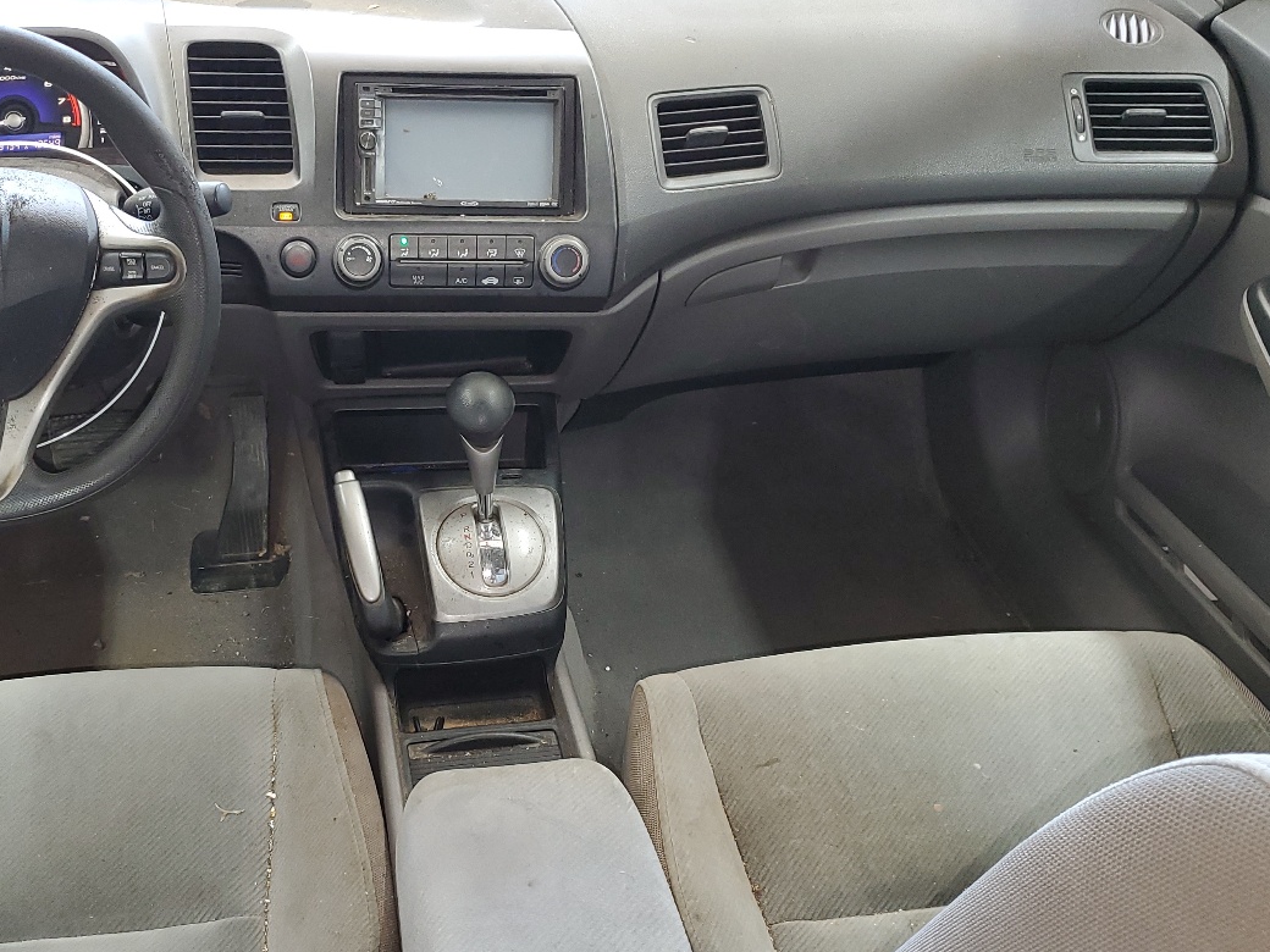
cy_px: 571
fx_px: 1468
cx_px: 410
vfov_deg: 35.8
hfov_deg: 46.0
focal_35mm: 40
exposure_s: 1/30
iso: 103
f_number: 1.5
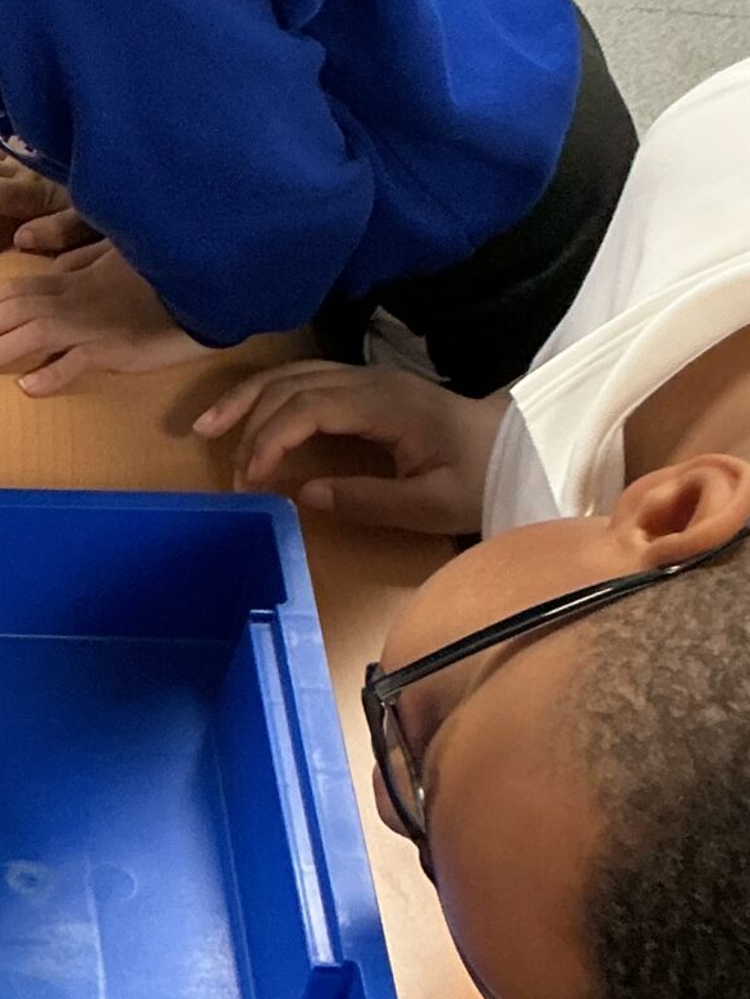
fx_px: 2744
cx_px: -232
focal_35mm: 95
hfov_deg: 14.9
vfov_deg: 20.6
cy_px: 340
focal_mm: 3
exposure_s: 1/50
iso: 125
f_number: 1.8
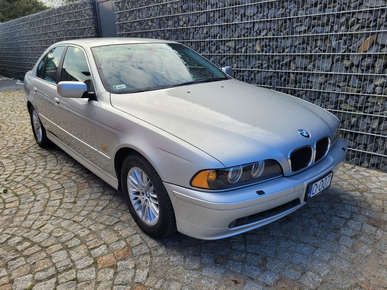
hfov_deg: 67.3
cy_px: 145
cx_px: 194
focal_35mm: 26
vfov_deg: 53.1
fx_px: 291
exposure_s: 1/1070
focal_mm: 5.4
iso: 40
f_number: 1.8
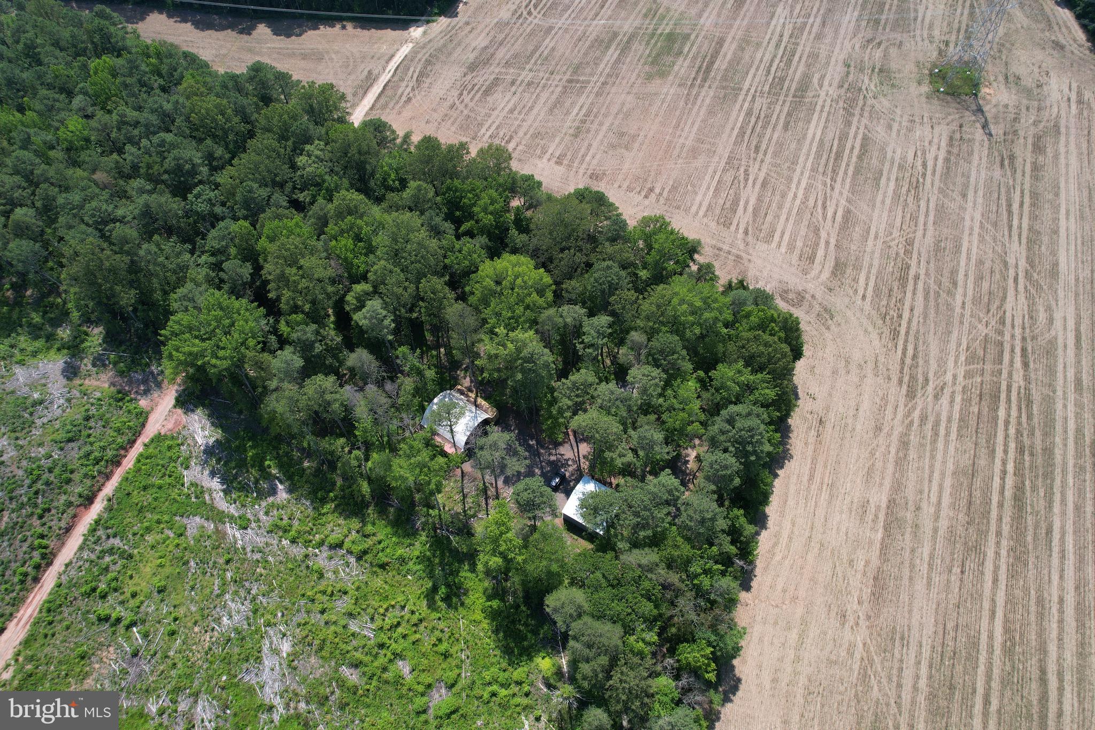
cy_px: 365
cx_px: 548
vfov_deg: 57.2
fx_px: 669
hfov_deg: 78.6
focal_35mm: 22
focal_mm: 8.38
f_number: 2.8
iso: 100
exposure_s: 1/1250
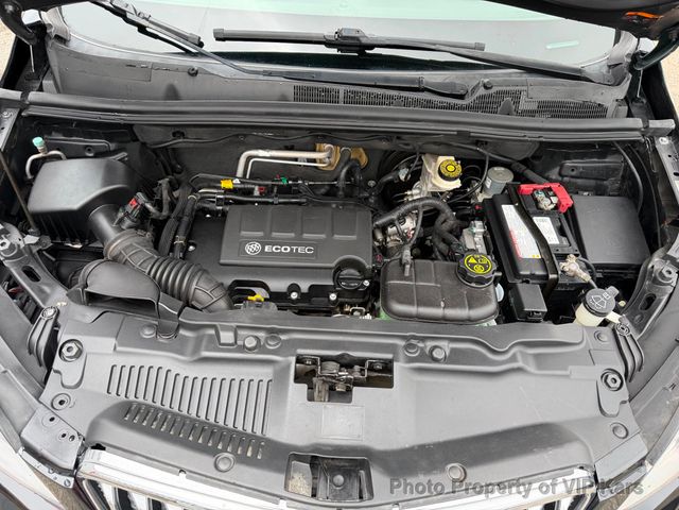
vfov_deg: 56.8
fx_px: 471
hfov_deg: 71.6
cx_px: 340
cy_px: 255
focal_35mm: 24
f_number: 1.78
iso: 100
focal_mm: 6.76
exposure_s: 1/535
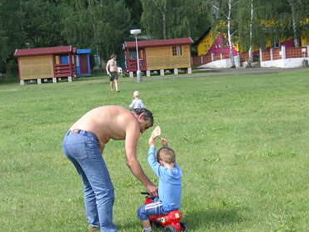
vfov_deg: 18.6
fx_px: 705
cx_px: 140
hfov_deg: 24.7
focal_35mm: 79
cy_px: 166
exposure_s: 1/350
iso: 50
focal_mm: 6.1
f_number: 2.8
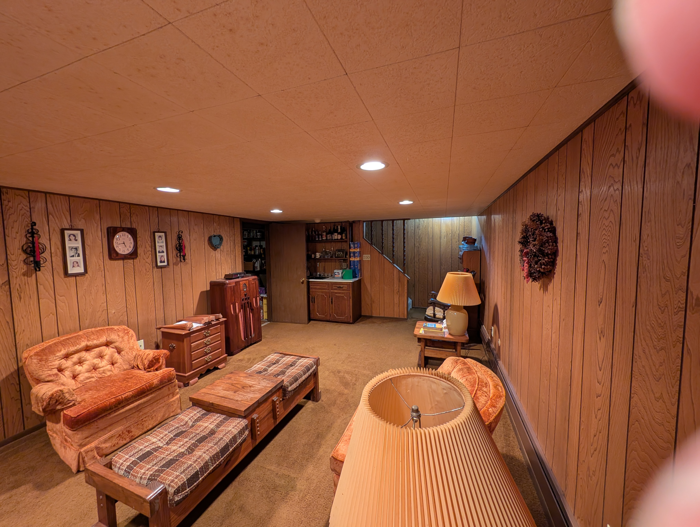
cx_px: 350
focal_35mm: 12
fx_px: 243
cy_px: 264
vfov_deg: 94.6
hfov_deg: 110.5
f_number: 1.95
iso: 136
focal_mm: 2.23
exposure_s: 1/24
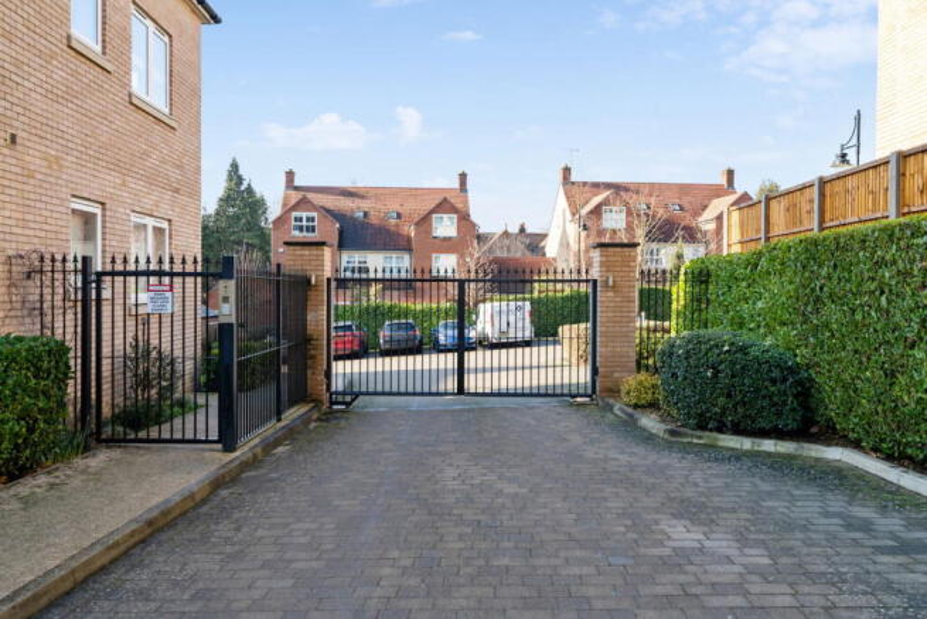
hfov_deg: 63.6
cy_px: 310
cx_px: 464
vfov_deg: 45.0
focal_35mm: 29
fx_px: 747
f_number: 8
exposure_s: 1/400
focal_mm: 29
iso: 640
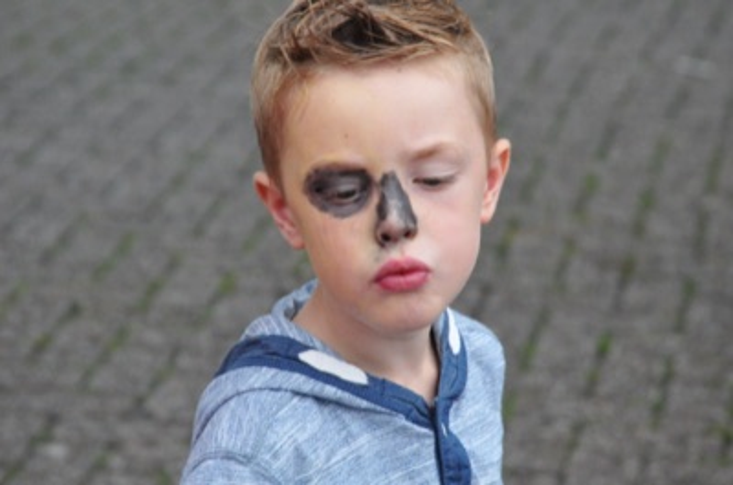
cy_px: 242
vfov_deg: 7.6
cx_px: 366
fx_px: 3658
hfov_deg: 11.4
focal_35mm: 180
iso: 2000
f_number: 6.3
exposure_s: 1/250
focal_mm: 120
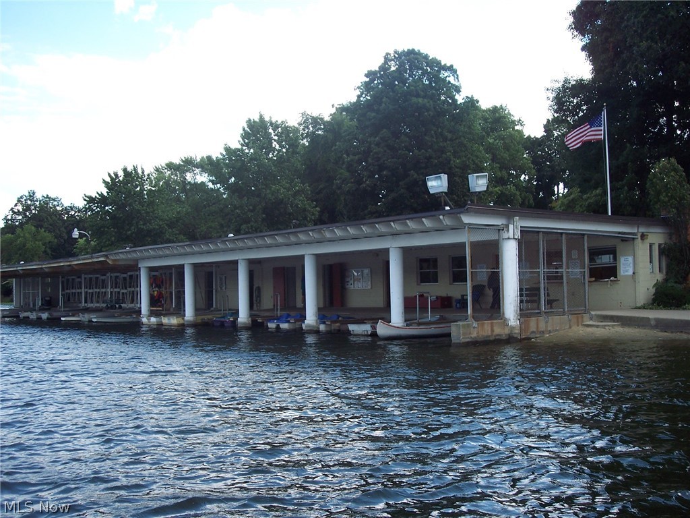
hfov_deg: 47.9
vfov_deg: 36.8
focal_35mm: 39
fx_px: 777
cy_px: 259
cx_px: 345
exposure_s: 1/250
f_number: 3.4
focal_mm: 8
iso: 100
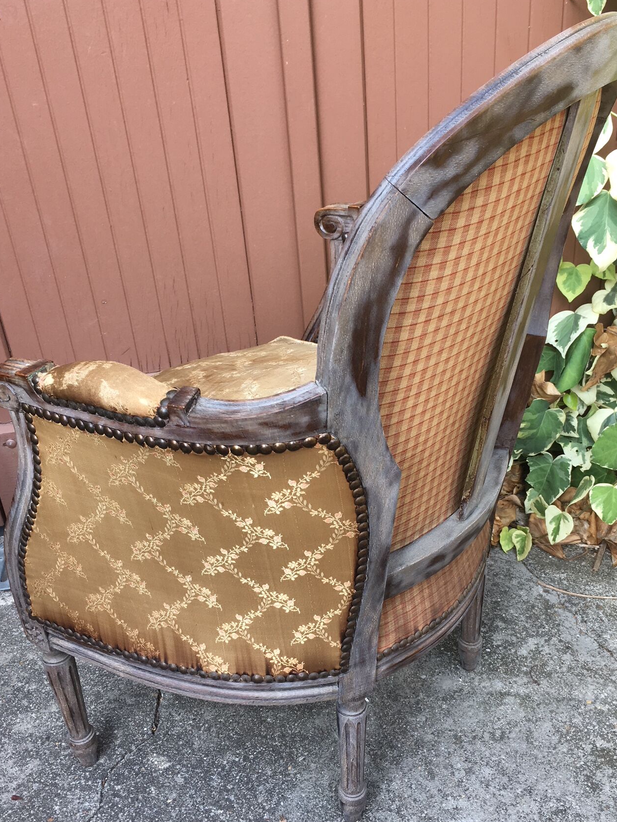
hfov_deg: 40.7
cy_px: 451
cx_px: 328
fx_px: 832
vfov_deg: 52.5
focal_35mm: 35
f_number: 2.2
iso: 25
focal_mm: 4.15
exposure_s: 1/100
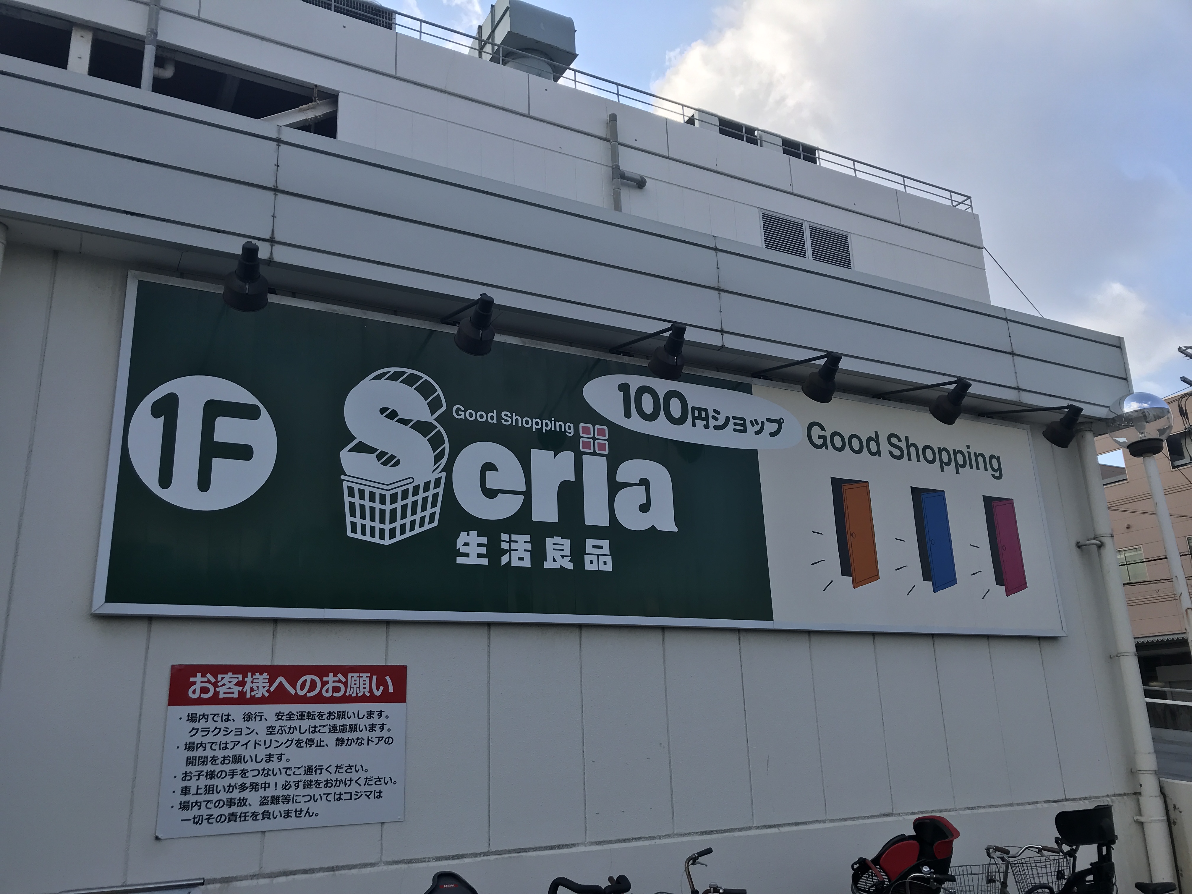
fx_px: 964
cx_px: 596
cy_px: 447
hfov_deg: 63.4
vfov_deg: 49.7
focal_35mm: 28
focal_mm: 3.99
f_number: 1.8
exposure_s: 1/1389
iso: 20
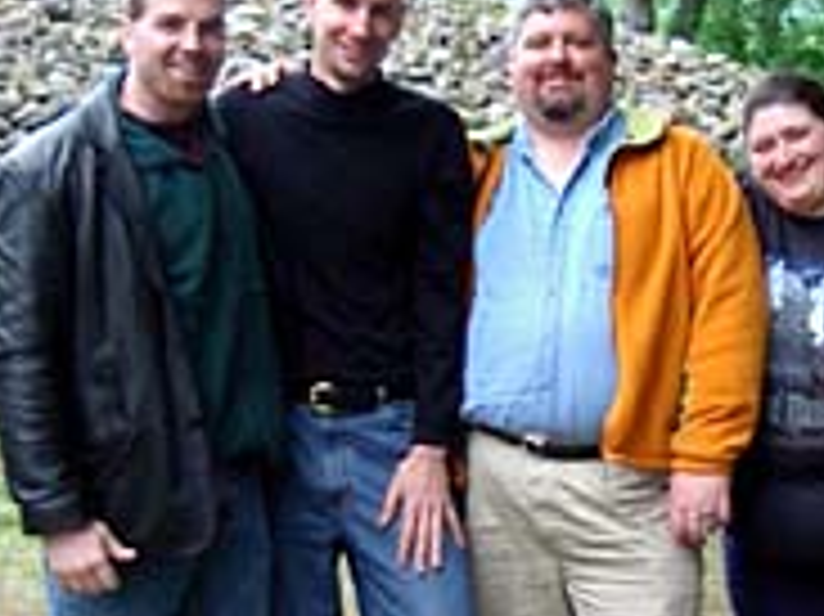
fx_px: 1974
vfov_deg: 17.7
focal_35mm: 83
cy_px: 432
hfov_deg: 23.2
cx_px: 671
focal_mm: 5.8
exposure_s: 1/10
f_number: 2.6
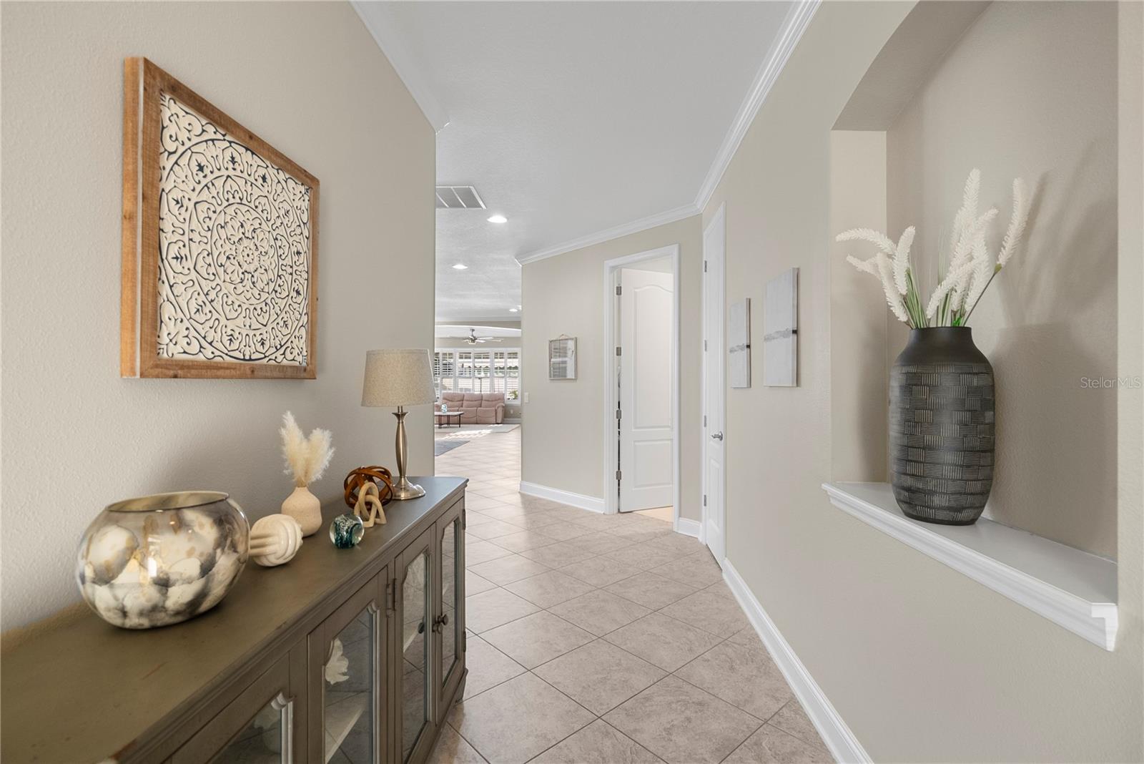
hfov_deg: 96.7
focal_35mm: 16
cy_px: 382
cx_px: 572
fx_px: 509
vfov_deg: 73.8
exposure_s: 1/15
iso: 2000
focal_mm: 16
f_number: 8
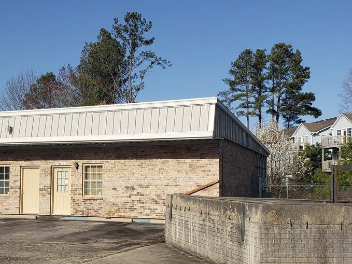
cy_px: 172
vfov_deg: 29.5
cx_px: 96
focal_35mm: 49
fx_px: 498
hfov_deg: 38.1
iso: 50
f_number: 2.4
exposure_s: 1/2060
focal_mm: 4.3
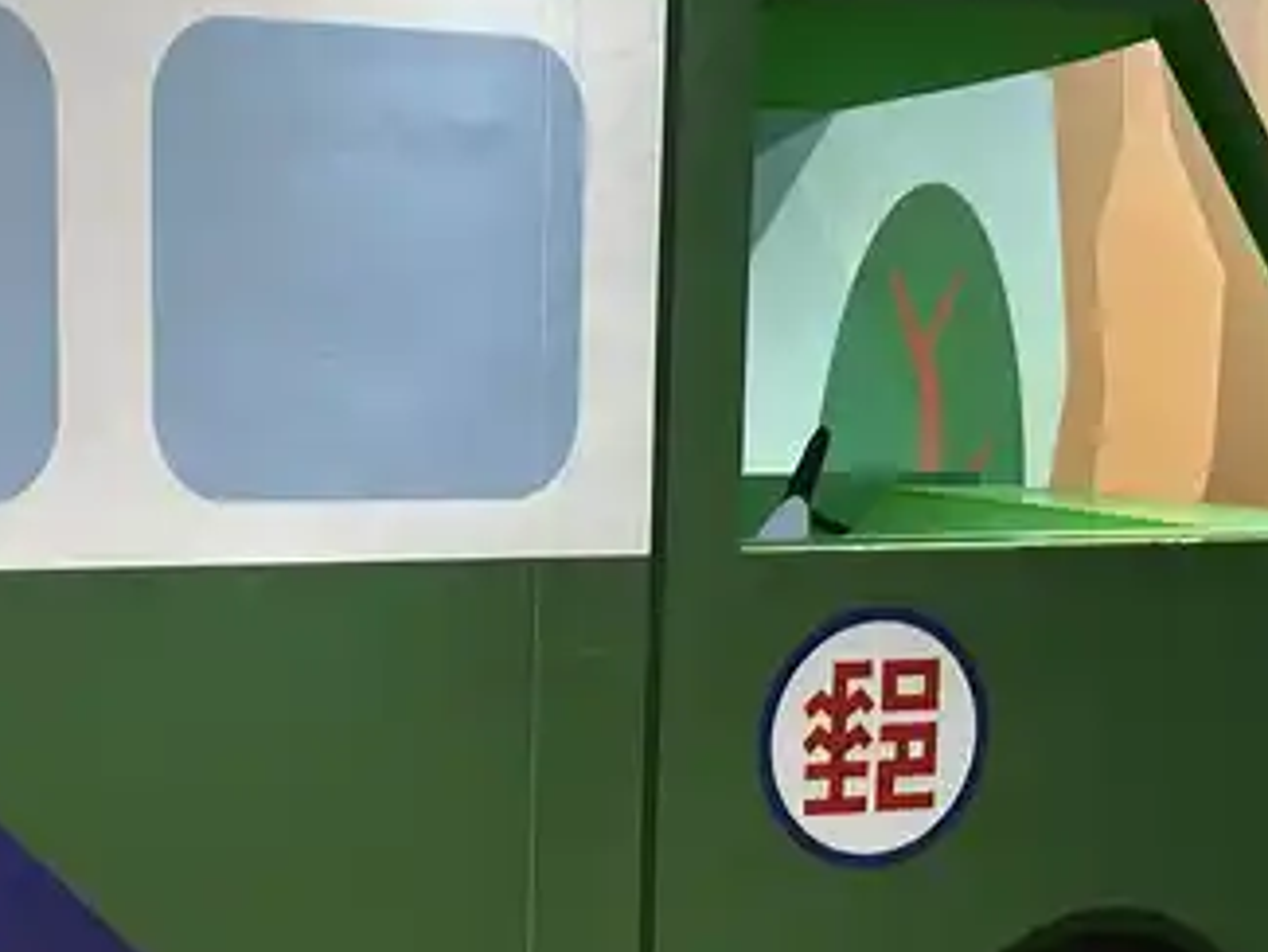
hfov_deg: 32.4
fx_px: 2162
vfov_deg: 24.8
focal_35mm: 59
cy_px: 581
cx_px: 414
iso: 250
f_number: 1.78
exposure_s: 1/60
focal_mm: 6.86
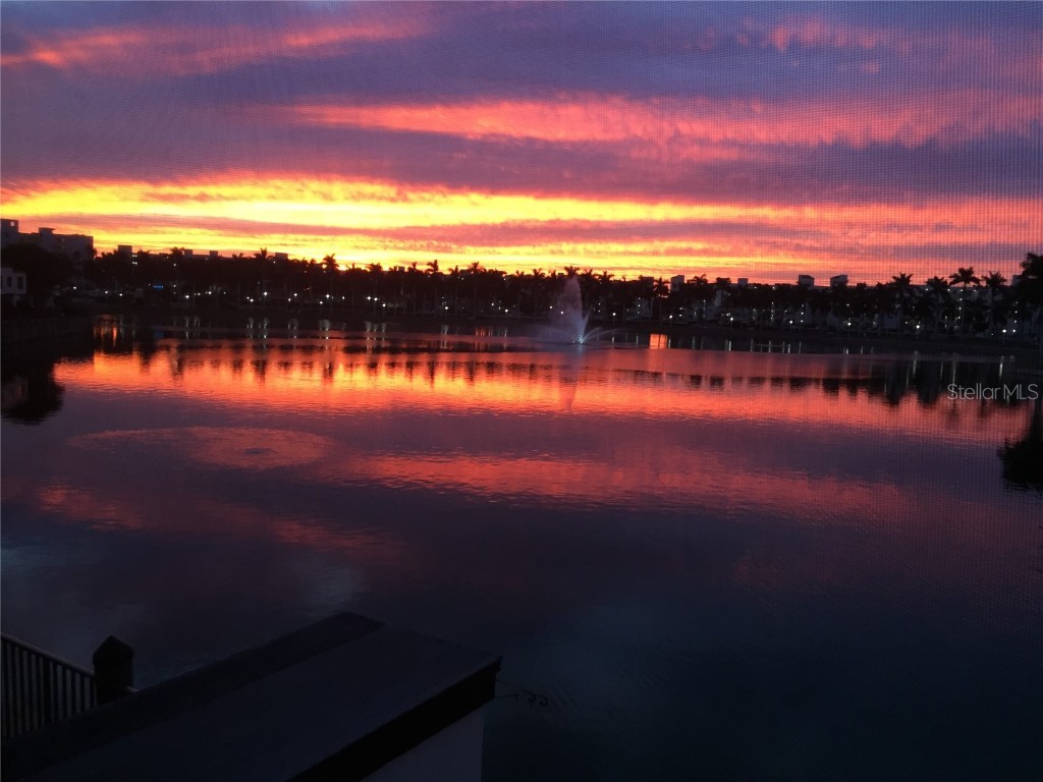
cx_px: 522
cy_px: 391
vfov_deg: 48.2
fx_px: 874
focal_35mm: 29
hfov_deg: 61.7
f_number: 2.2
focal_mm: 4.15
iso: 80
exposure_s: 1/30
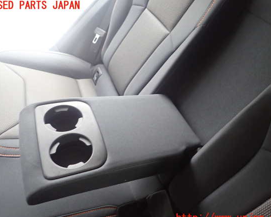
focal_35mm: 27
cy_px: 112
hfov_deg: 64.0
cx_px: 139
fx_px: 217
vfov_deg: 53.2
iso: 400
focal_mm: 4.5
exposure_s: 1/30
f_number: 2
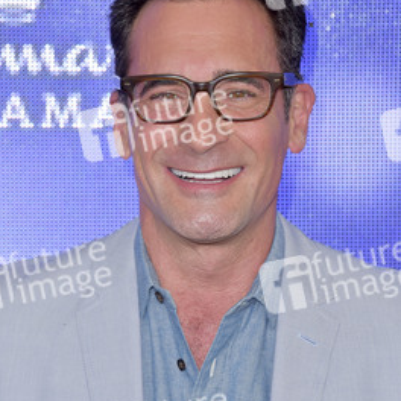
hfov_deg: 8.0
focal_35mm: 219
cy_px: 202
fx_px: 2870
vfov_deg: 8.0
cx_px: 200
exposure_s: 1/250
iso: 320
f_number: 7.1
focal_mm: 170
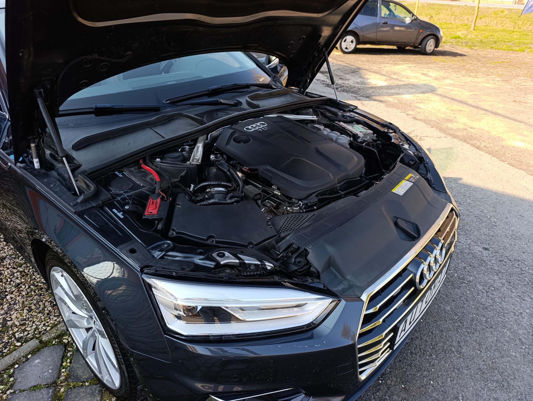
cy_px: 200
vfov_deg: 59.0
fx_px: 355
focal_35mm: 23
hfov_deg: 73.8
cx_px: 266
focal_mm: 6.14
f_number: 1.6
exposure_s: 1/134
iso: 50
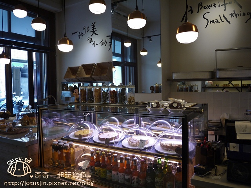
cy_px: 94
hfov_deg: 63.4
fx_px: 203
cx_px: 126
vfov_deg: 49.7
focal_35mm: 28
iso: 160
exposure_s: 1/60
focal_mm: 14
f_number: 2.5
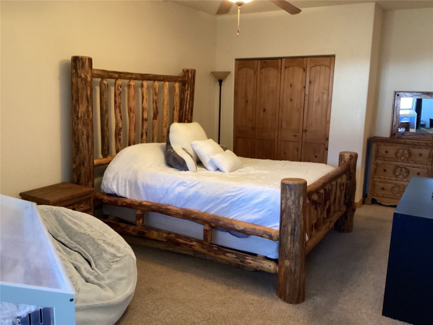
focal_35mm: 31
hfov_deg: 58.4
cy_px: 162
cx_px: 216
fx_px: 388
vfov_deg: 45.4
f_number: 2.4
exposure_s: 1/30
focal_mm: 3.3
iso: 500
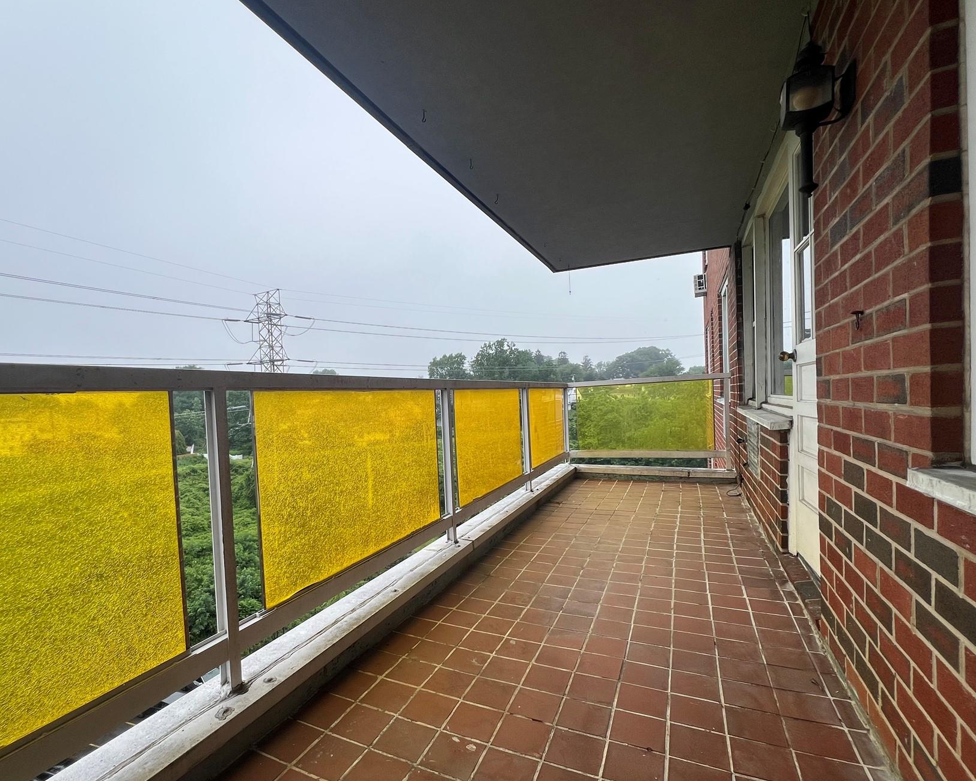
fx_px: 462
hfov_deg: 92.8
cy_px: 420
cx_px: 442
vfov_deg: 80.2
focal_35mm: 16
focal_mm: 1.57
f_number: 1.8
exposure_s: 1/511
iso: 32
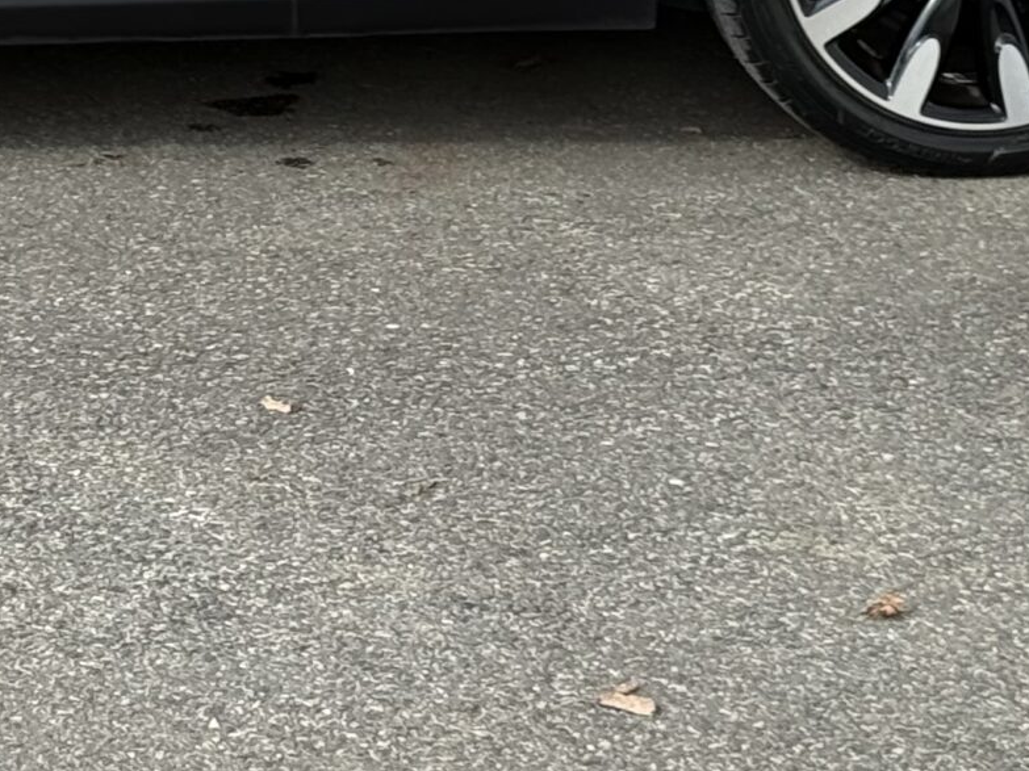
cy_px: -465
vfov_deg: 9.1
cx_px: -131
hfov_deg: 12.4
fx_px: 4666
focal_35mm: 157
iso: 100
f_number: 1.78
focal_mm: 6.76
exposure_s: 1/1543
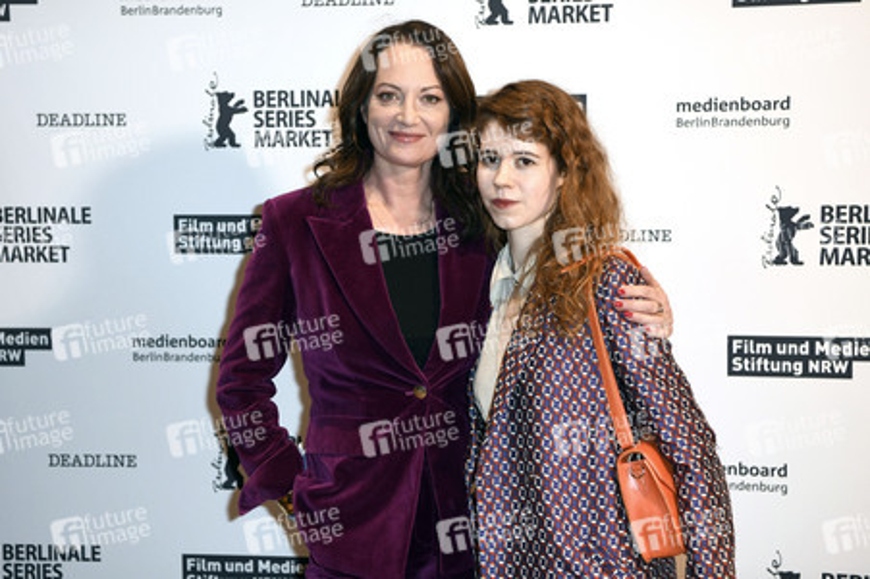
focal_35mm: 56
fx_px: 1352
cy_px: 290
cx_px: 435
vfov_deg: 24.2
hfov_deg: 35.7
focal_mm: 56
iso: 1250
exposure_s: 1/80
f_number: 3.5
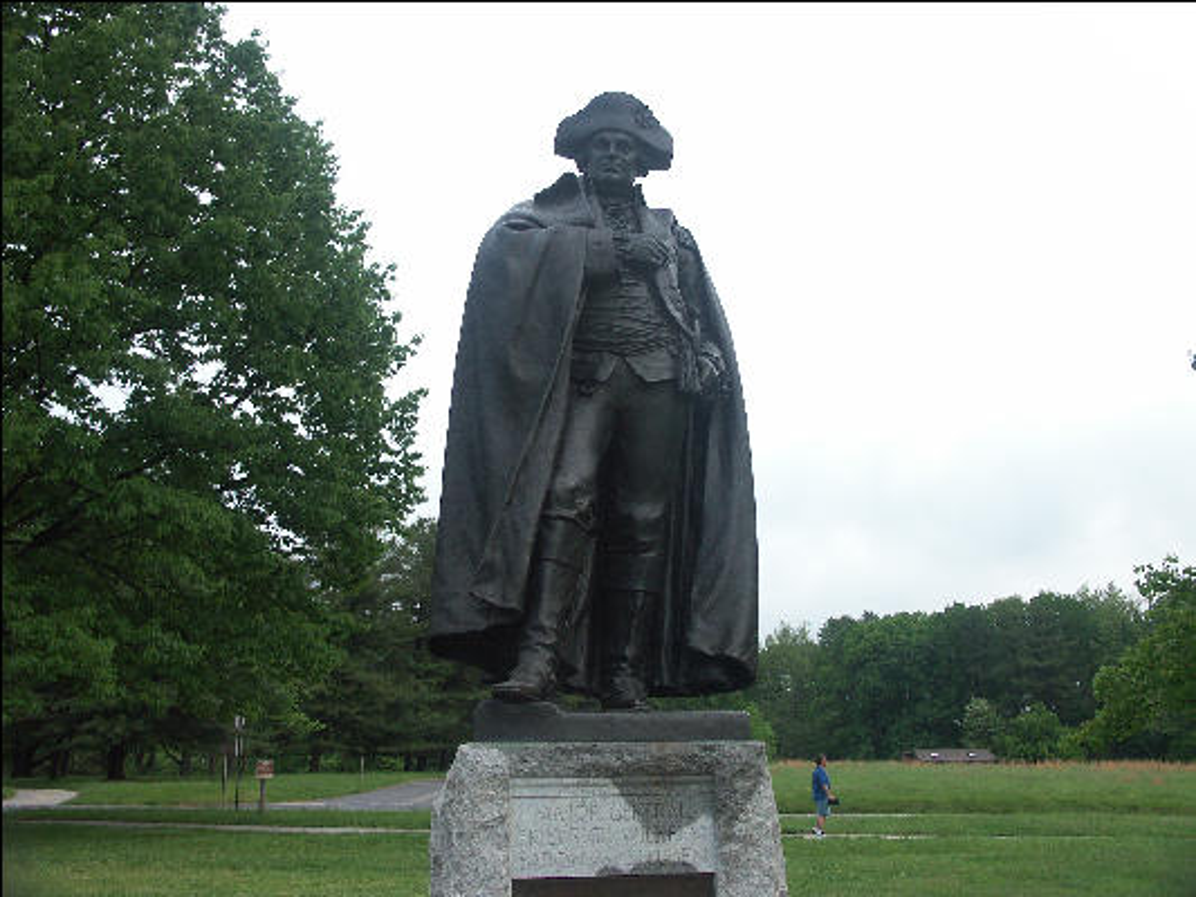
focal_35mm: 36
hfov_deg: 51.3
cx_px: 598
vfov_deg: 39.7
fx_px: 1244
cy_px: 448
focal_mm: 9.25
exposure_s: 1/60
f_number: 2.8
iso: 100
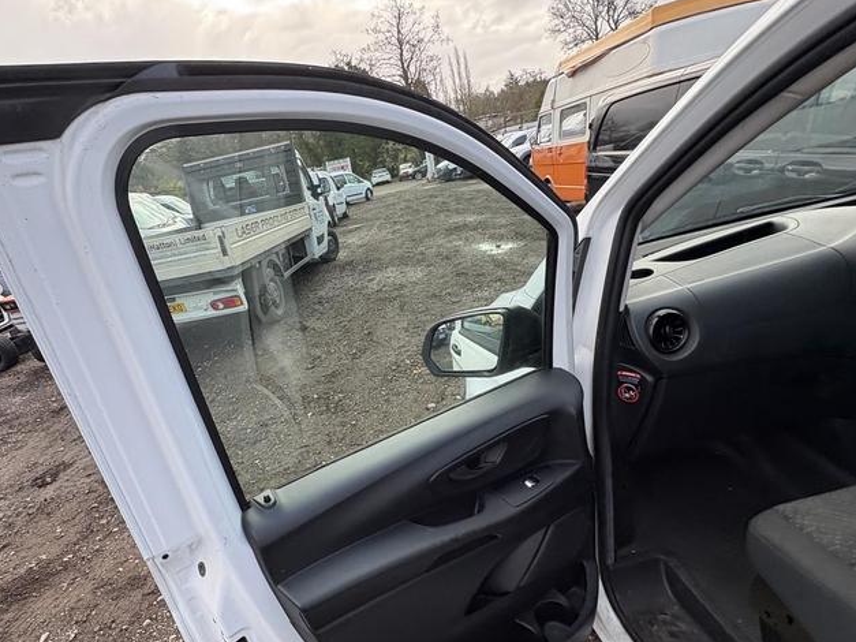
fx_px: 494
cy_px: 382
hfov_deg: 81.2
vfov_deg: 65.4
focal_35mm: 20
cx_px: 366
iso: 64
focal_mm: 2.22
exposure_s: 1/267
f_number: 2.2
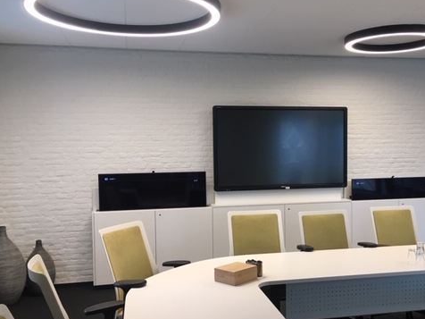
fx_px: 479
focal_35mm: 39
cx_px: 256
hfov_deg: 47.6
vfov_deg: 36.8
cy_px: 175
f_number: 2.2
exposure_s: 1/33
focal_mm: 4.15
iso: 64
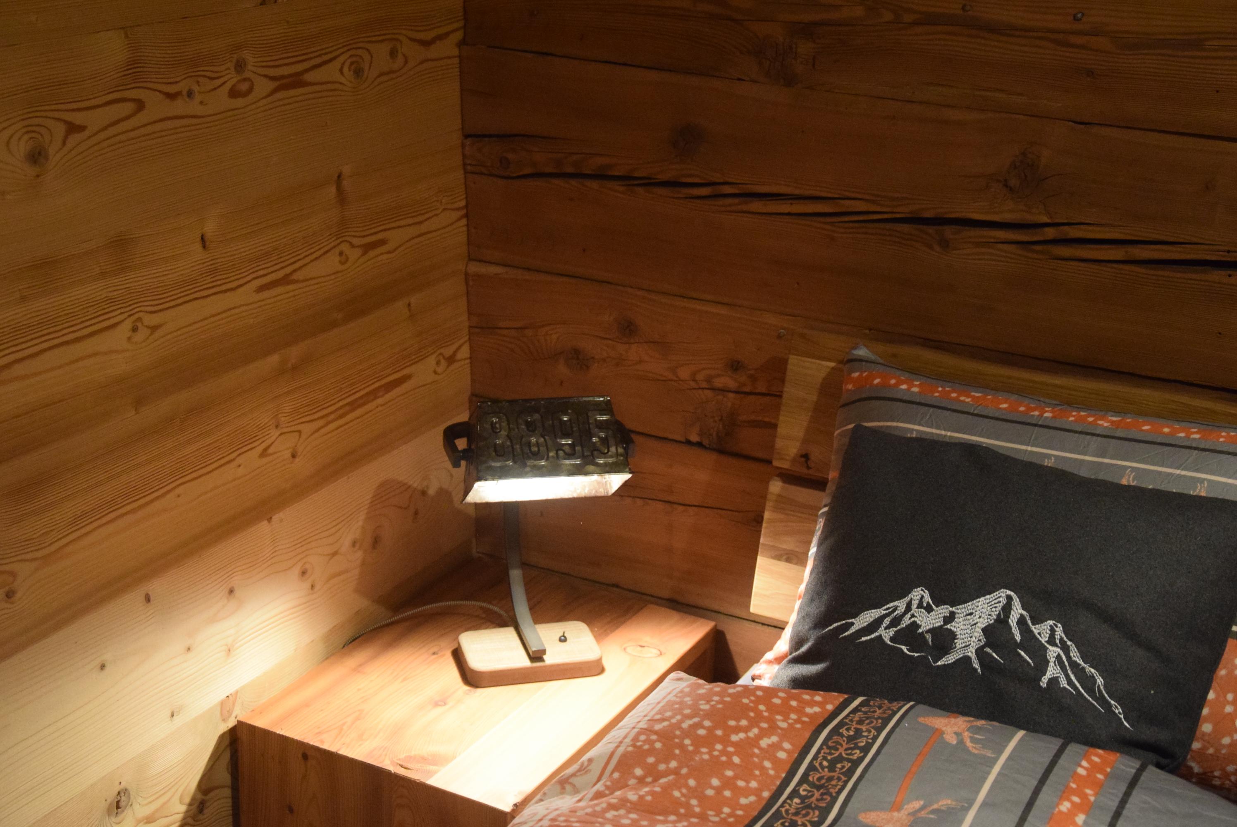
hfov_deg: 37.8
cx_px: 618
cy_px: 414
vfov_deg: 25.8
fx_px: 1805
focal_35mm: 52
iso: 4000
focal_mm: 35
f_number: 4.5
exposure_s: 1/60
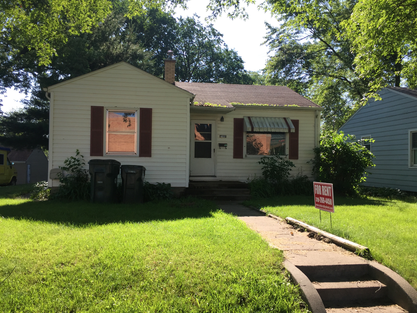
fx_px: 349
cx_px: 208
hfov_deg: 61.7
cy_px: 156
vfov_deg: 48.2
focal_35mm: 29
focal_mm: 4.15
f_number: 2.2
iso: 32
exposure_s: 1/791
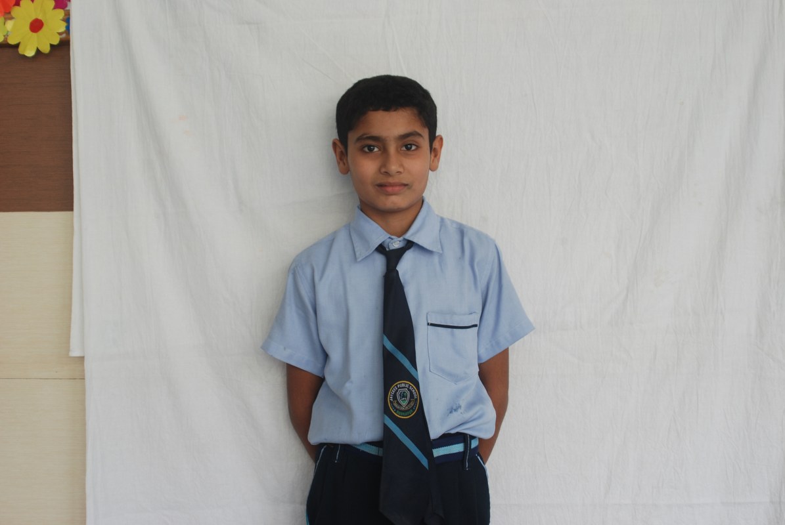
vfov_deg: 32.0
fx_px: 917
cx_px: 392
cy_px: 262
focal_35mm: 42
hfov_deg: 46.3
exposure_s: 1/80
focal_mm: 28
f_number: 4.5
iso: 200
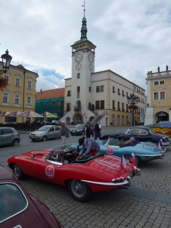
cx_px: 86
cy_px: 114
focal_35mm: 24
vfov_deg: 71.6
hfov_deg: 56.8
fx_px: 158
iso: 100
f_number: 3.3
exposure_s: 1/2000
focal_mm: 4.3
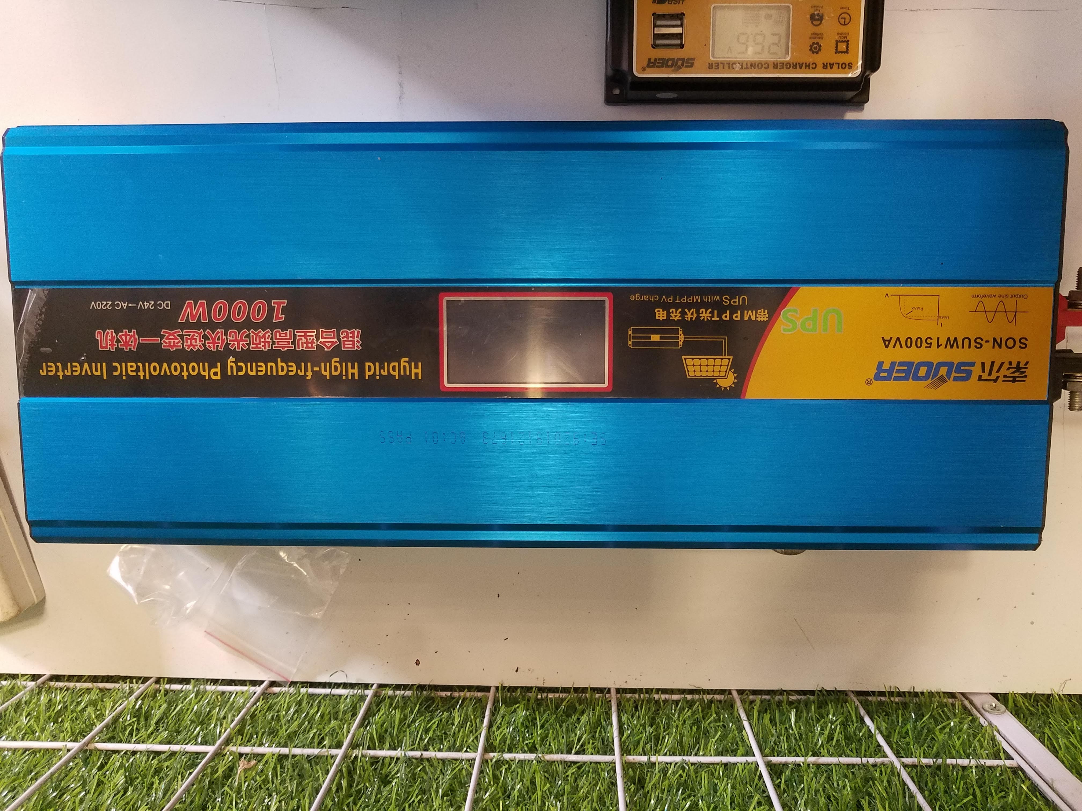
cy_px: 406
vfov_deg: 53.1
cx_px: 541
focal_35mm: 26
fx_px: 813
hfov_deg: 67.3
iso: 200
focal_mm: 4.2
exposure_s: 1/25
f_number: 1.7
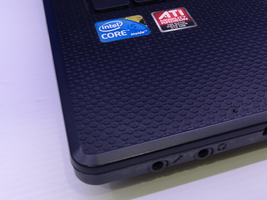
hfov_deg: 38.1
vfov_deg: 28.5
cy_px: 42
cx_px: 155
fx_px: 386
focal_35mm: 50
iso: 160
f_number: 1.8
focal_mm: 3.95
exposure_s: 1/100
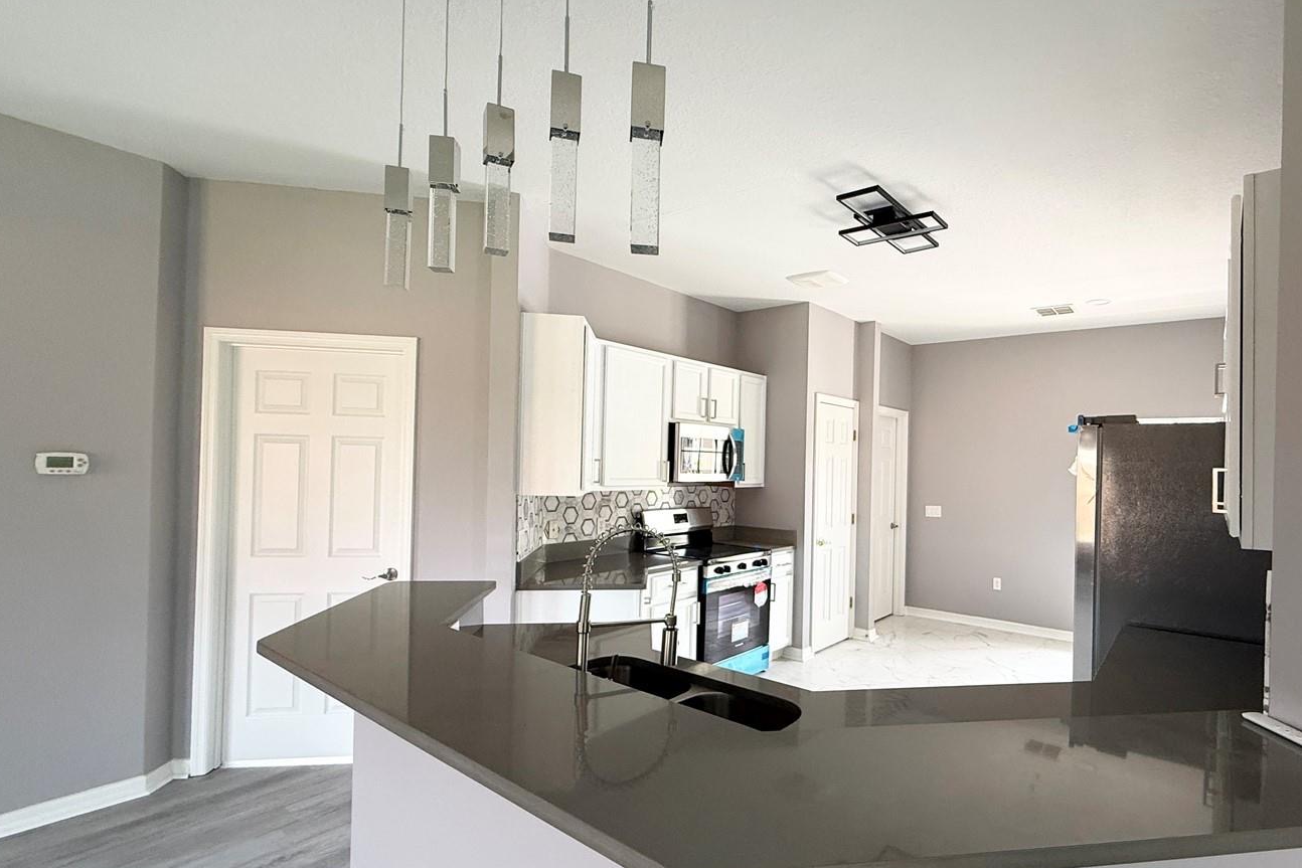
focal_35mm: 18
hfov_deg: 89.2
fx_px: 651
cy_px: 466
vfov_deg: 67.3
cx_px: 761
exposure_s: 1/99
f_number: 2.2
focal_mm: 2.22
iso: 200
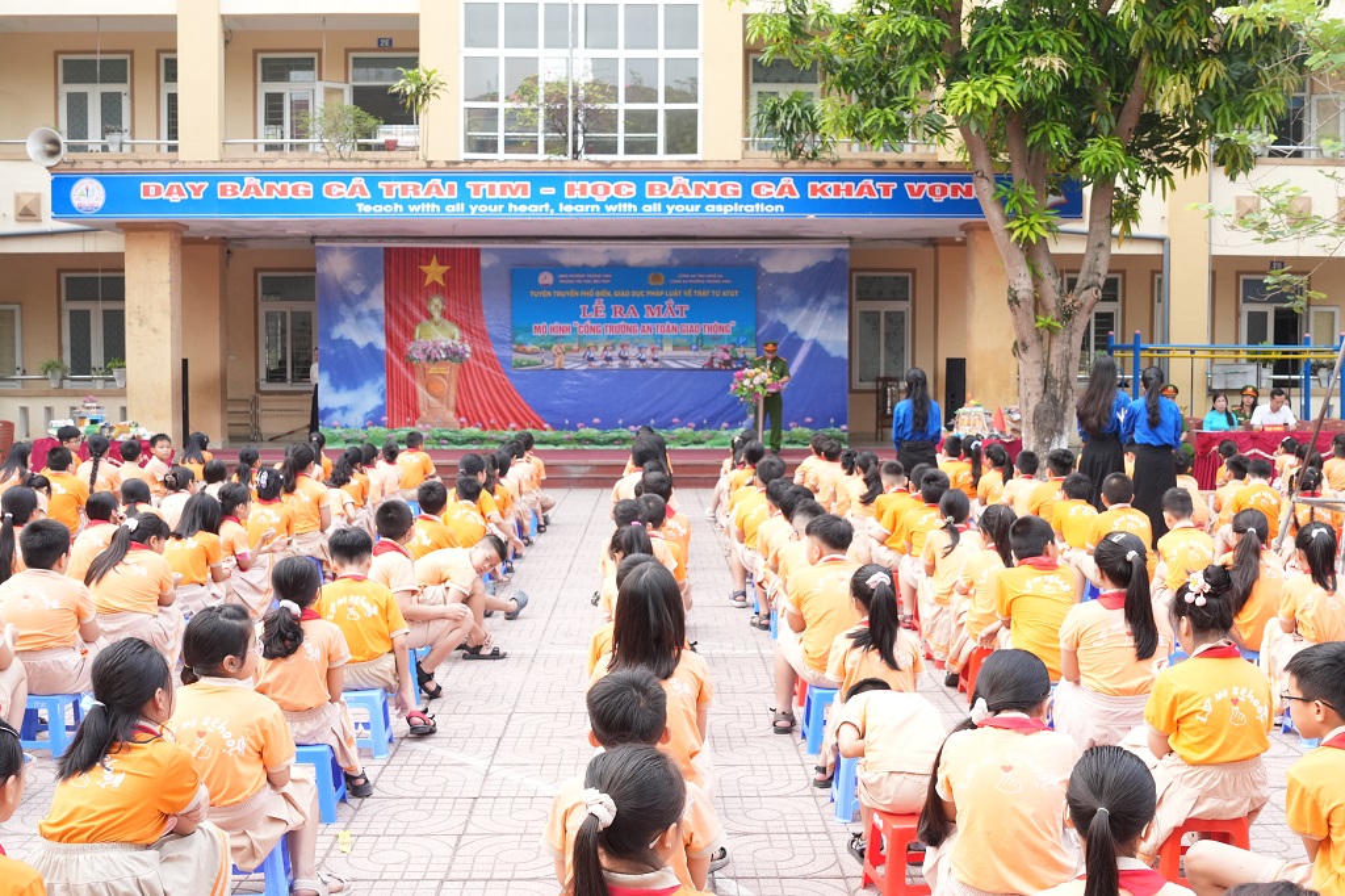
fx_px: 1344
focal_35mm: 36
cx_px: 672
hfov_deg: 53.1
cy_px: 448
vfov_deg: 36.8
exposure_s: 1/125
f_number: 5.6
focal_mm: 24
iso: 640
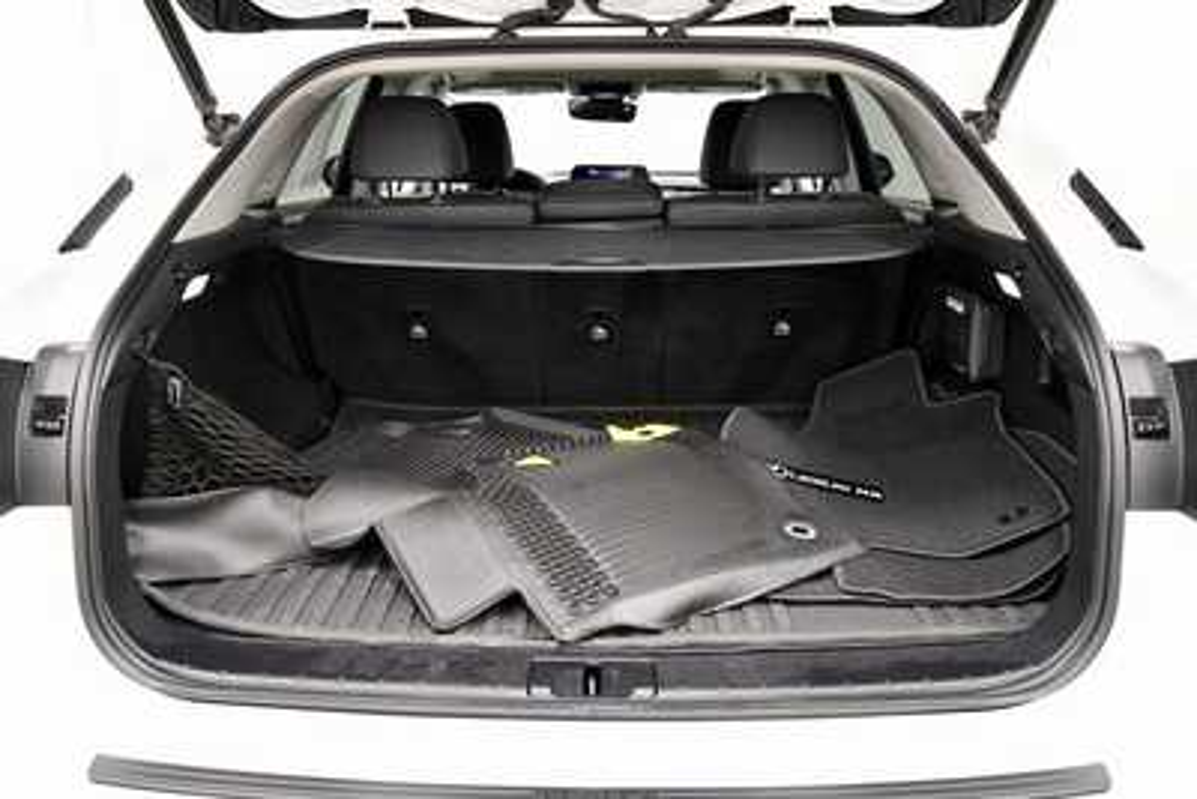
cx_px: 598
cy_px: 400
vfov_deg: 43.6
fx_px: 998
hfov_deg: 61.9
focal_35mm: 30
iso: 3200
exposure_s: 1/80
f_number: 5.6
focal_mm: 20
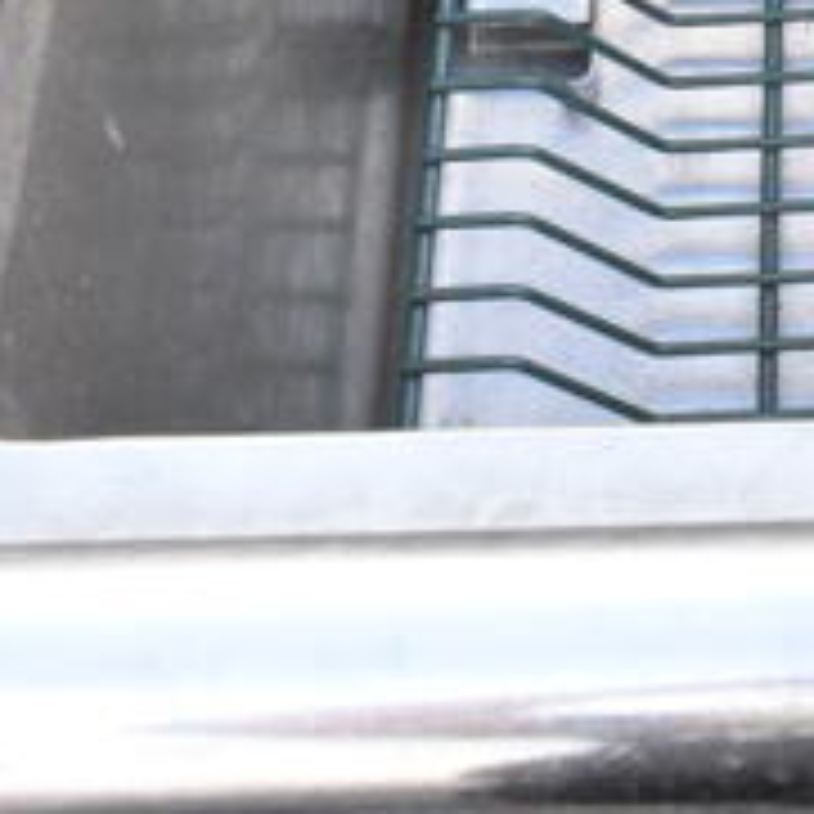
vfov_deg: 13.4
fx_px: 3086
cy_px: -695
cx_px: 1039
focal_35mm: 116
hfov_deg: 14.4
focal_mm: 18
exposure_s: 1/320
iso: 6400
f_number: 11
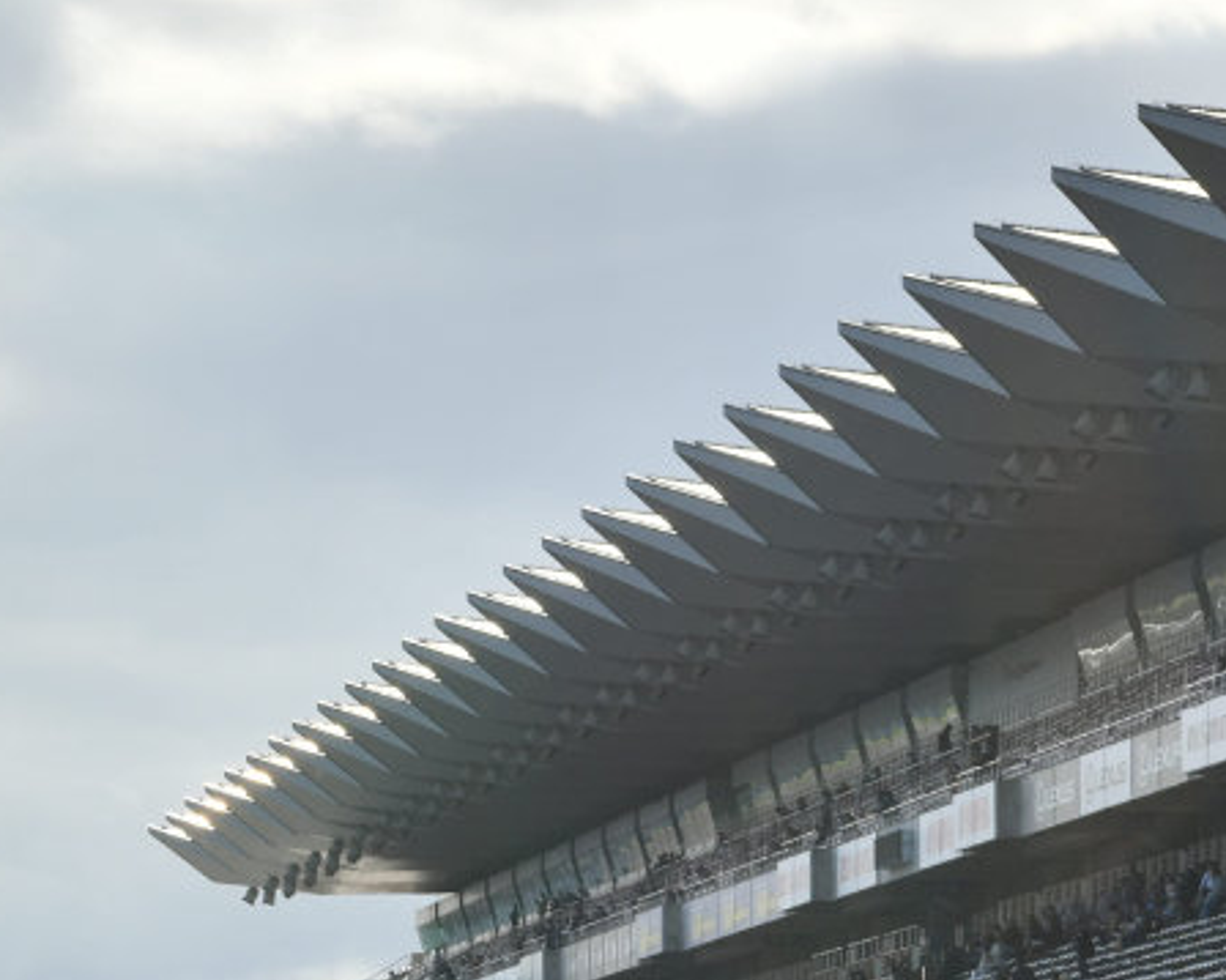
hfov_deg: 7.2
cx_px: -465
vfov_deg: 5.8
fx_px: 9575
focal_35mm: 264
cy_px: 1199
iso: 100
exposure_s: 1/250
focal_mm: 70
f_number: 13
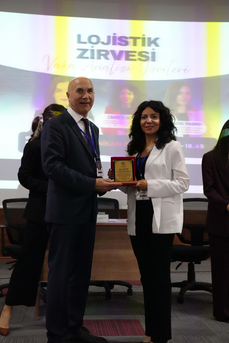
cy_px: 172
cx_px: 114
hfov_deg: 22.6
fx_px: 572
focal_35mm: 60
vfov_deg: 33.4
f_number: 4
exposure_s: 1/160
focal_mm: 40
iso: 6400
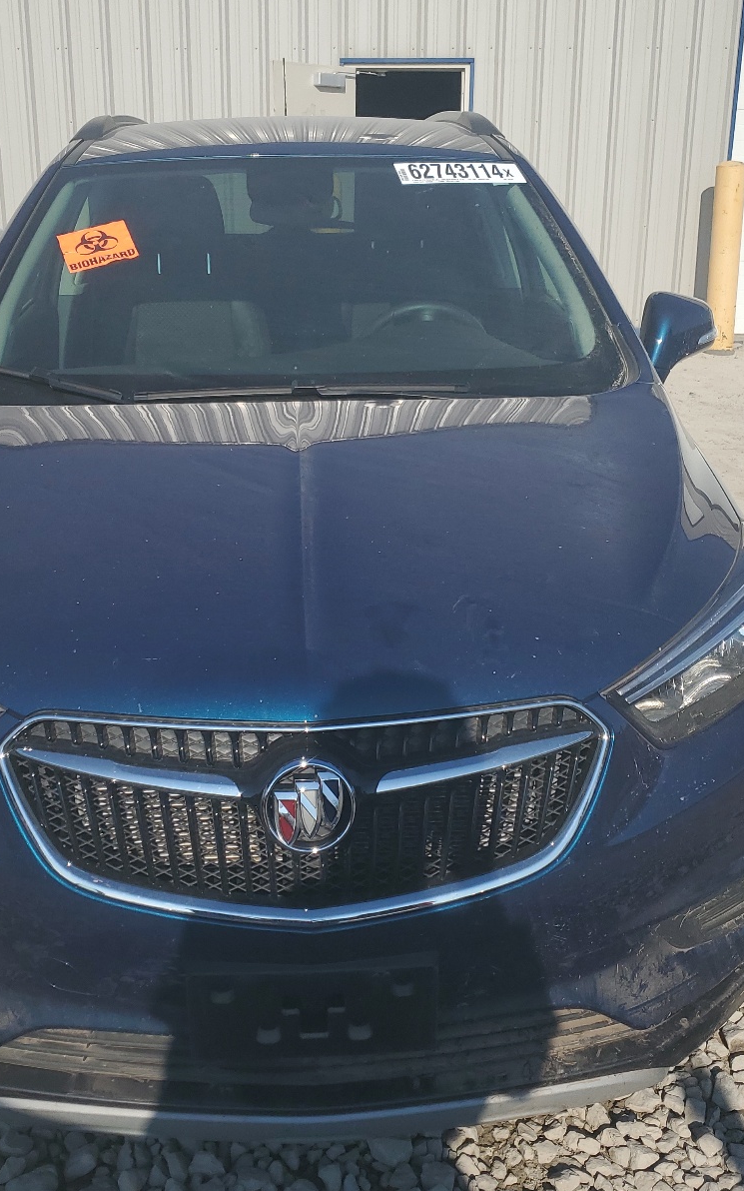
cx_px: 323
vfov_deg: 52.7
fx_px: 1200
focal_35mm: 37
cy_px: 594
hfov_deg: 34.4
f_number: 1.5
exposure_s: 1/5000
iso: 50
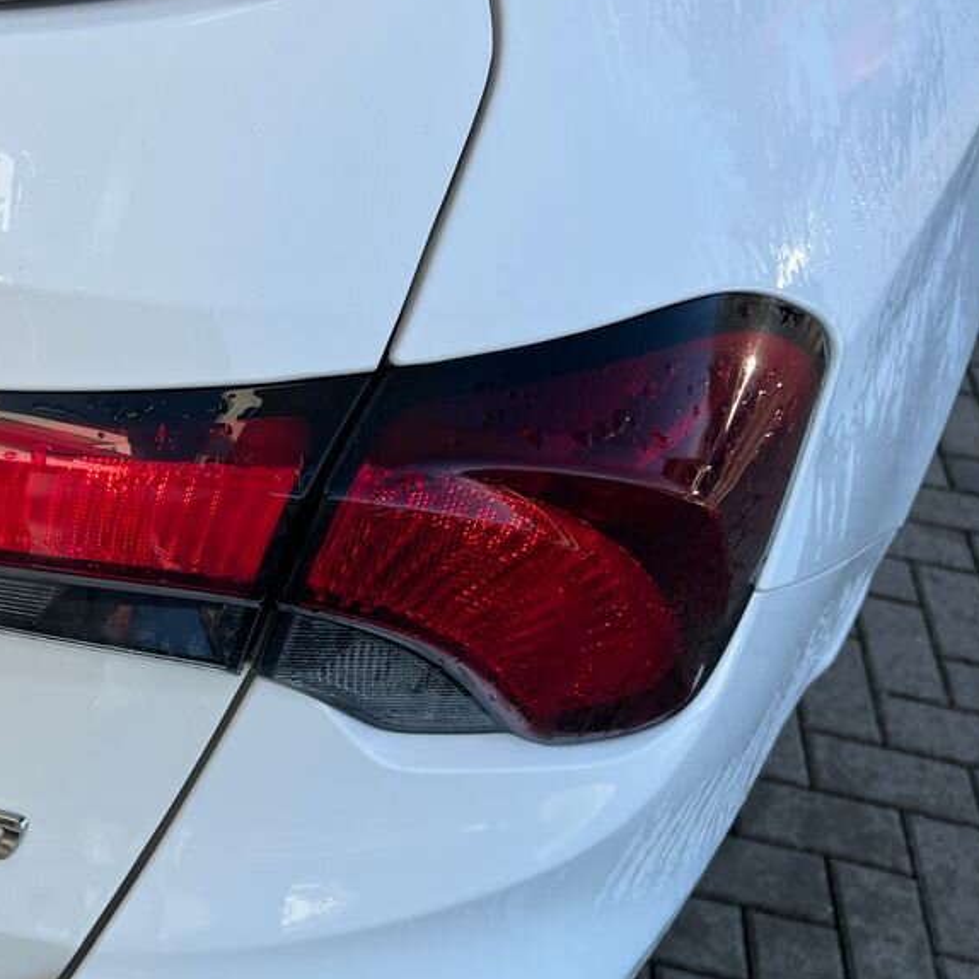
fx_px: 1312
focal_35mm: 41
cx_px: 128
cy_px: 546
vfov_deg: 40.9
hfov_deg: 38.5
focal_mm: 5.1
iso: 50
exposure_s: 1/804
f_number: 1.6
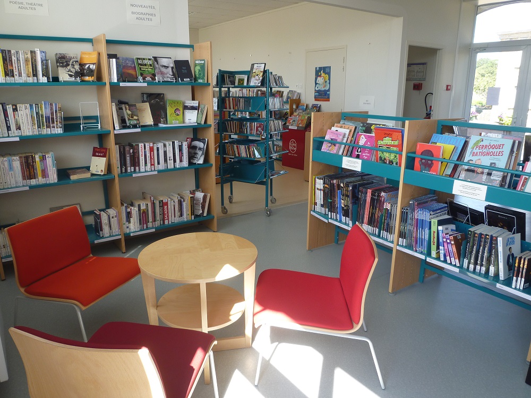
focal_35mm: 25
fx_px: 383
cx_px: 266
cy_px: 199
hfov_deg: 69.4
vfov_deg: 54.9
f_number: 2.8
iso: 80
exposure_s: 1/60
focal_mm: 4.5
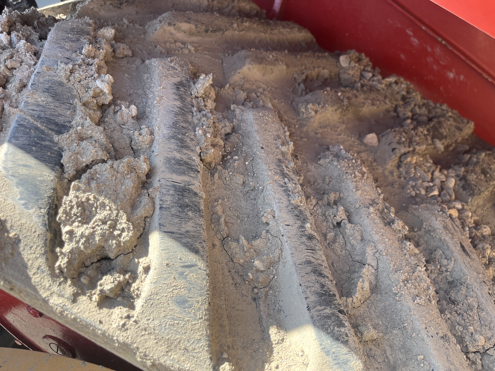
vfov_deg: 53.1
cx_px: 248
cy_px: 186
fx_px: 372
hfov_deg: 67.3
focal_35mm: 26
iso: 50
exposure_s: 1/357
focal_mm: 5.1
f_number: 1.6
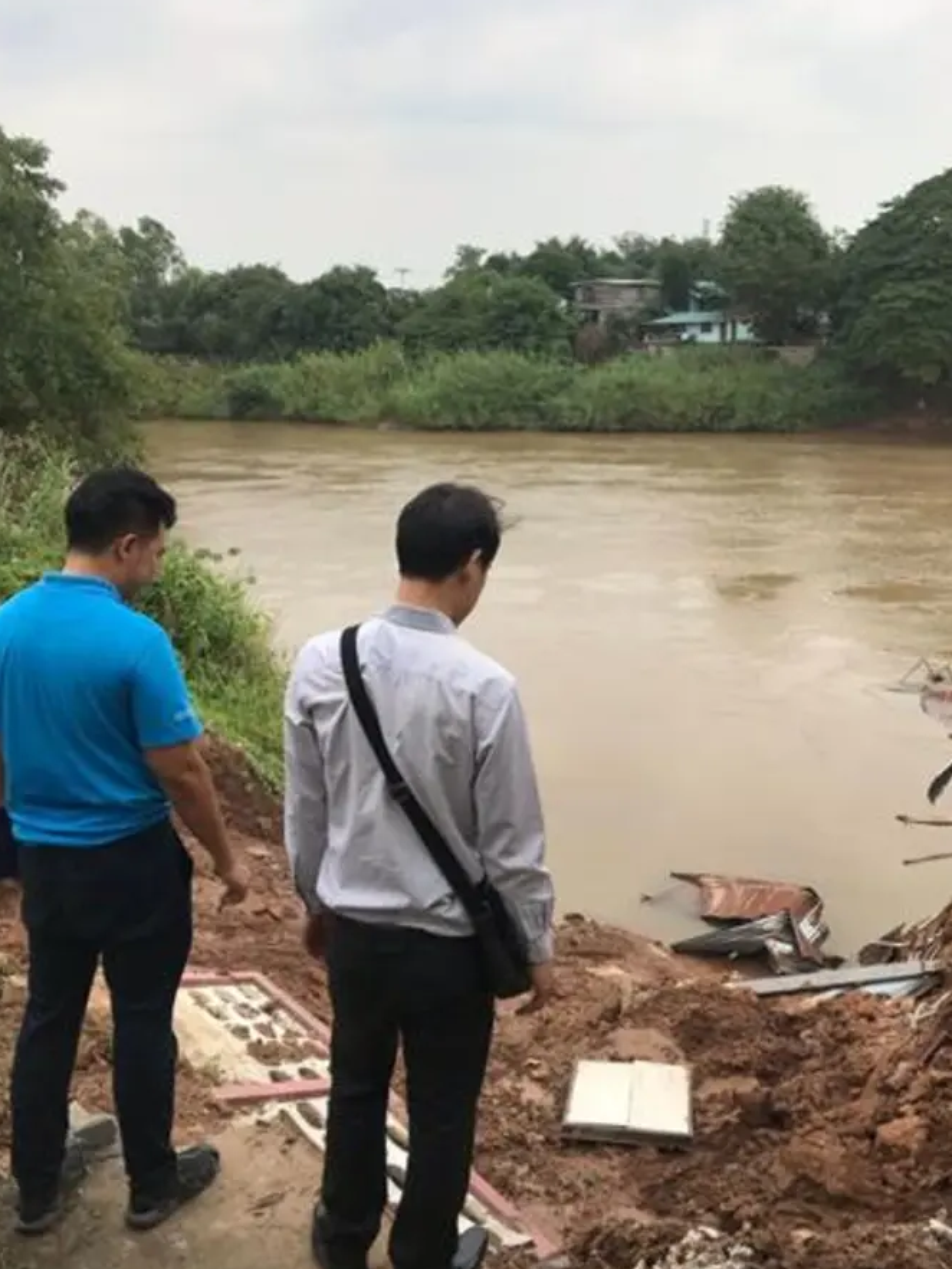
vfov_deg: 55.3
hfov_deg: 42.9
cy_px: 622
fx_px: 1209
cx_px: 523
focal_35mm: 33
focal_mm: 3.99
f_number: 1.8
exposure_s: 1/1330
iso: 20
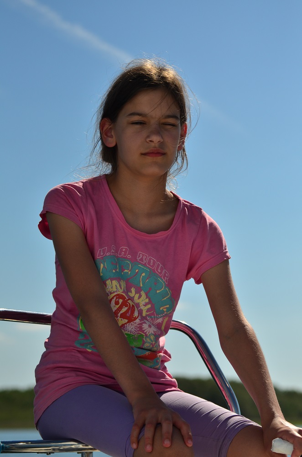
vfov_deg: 19.5
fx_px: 1328
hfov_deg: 13.0
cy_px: 228
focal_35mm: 105
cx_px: 151
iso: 320
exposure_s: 1/8000
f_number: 4.5
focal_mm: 70
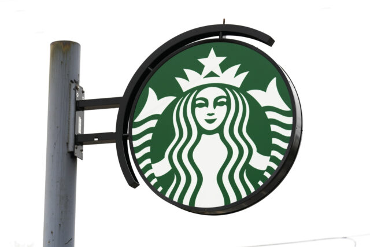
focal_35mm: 165
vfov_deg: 8.3
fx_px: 1696
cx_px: 185
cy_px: 124
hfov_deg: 12.4
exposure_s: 1/640
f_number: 6.3
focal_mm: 165
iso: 800
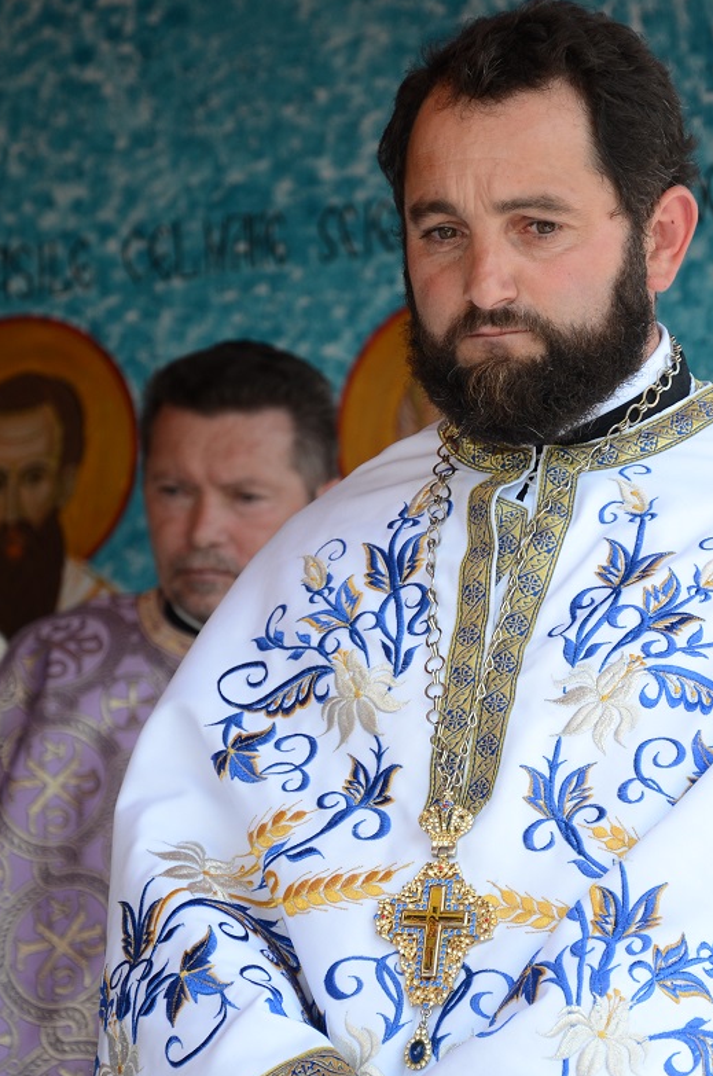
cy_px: 620
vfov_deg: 11.1
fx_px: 5518
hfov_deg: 7.4
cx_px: 484
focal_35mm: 185
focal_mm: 80
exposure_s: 1/100
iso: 160
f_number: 5.6
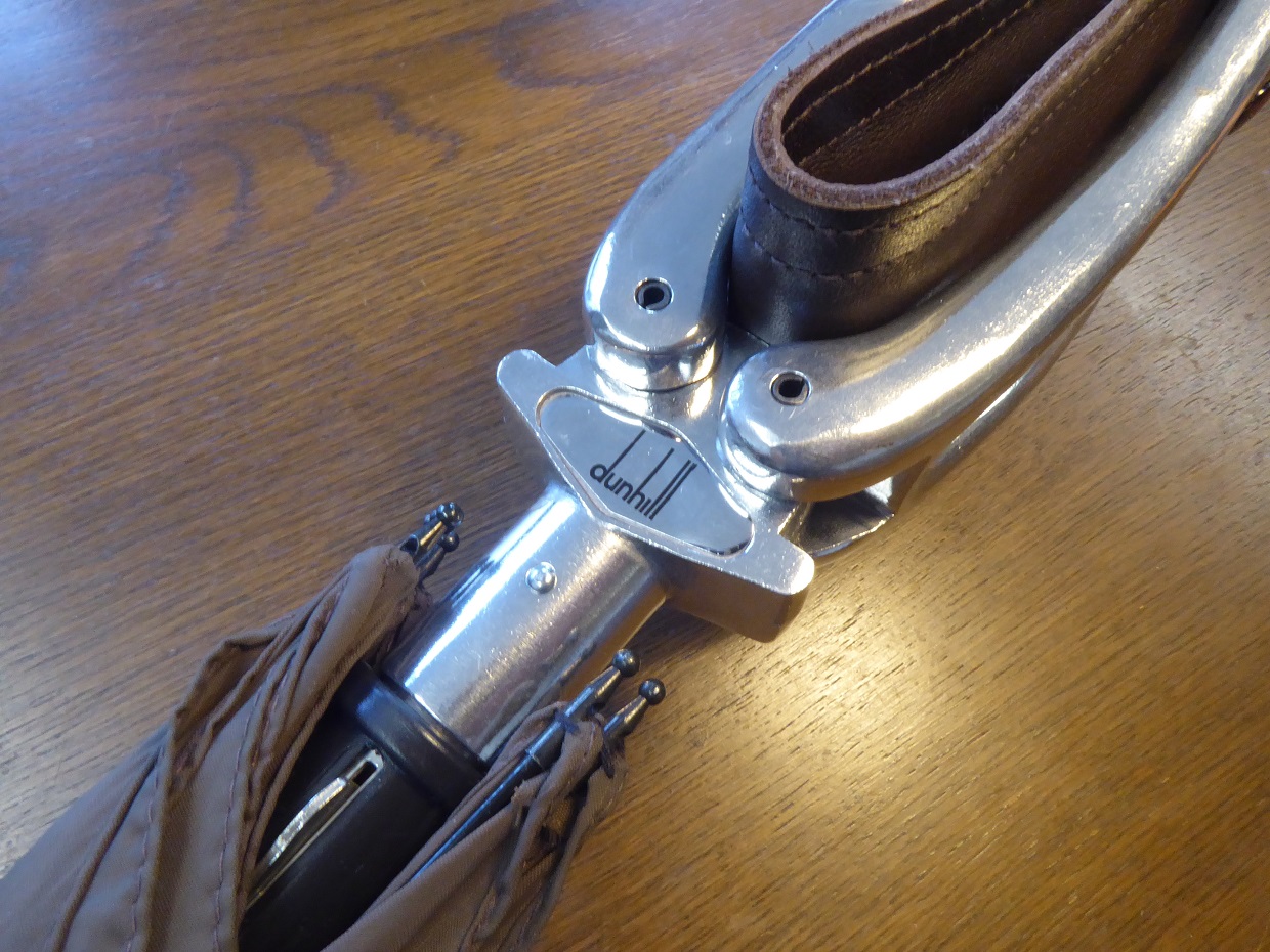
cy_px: 476
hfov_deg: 71.6
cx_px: 635
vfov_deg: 56.8
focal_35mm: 24
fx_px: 881
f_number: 8
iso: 400
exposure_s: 1/10
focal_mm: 4.3
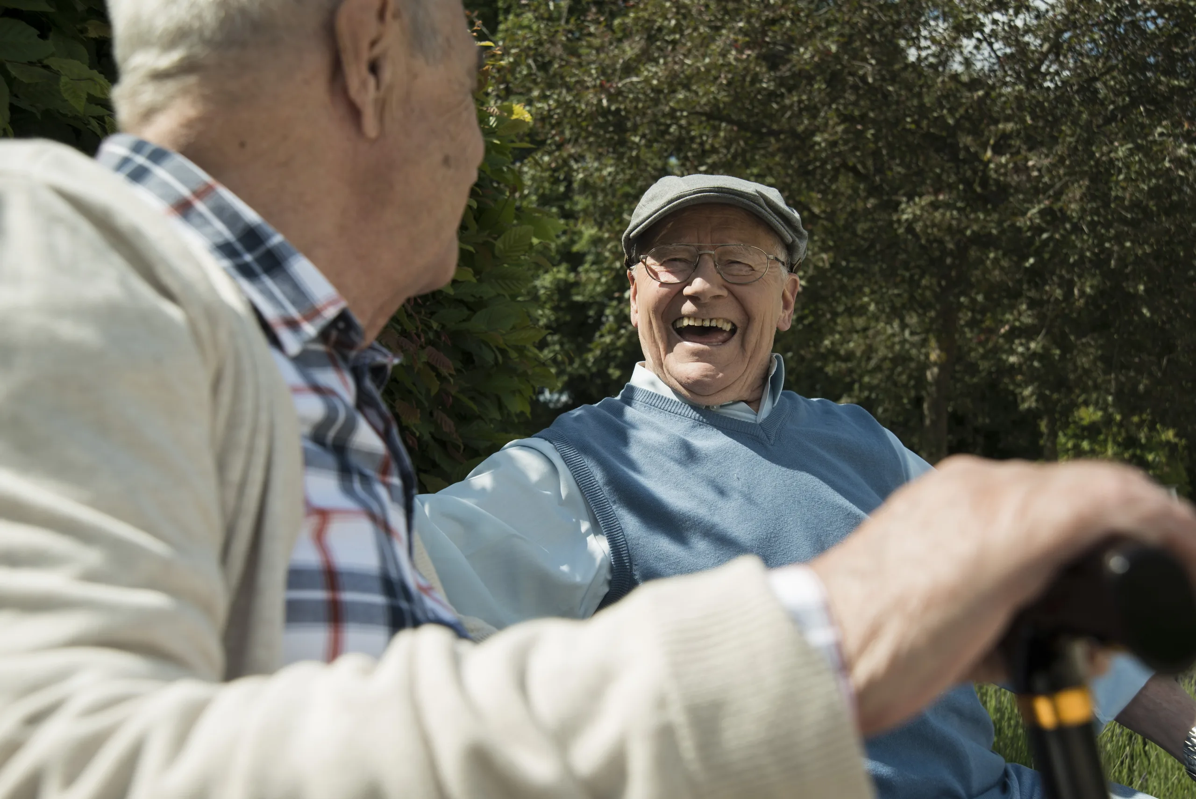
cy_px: 400
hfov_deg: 46.4
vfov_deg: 31.9
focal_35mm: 42
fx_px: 1396
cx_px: 598
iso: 100
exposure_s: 1/400
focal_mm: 42
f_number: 6.3
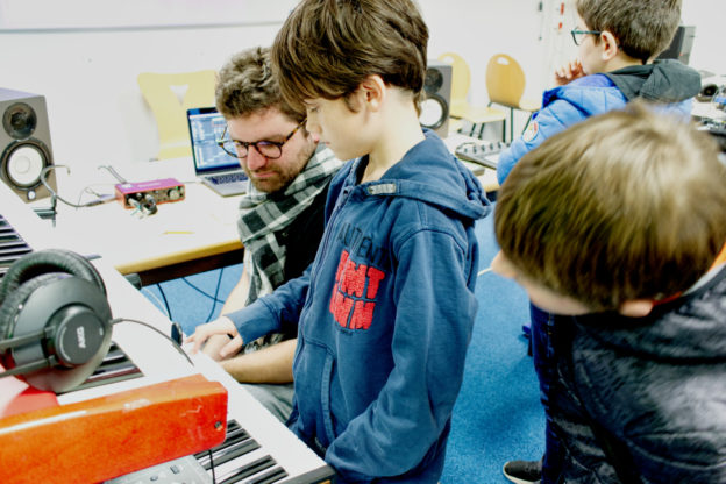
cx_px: 363
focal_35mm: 34
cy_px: 242
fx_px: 696
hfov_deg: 55.1
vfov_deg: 38.4
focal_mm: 23
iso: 1000
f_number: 3.8
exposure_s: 1/25
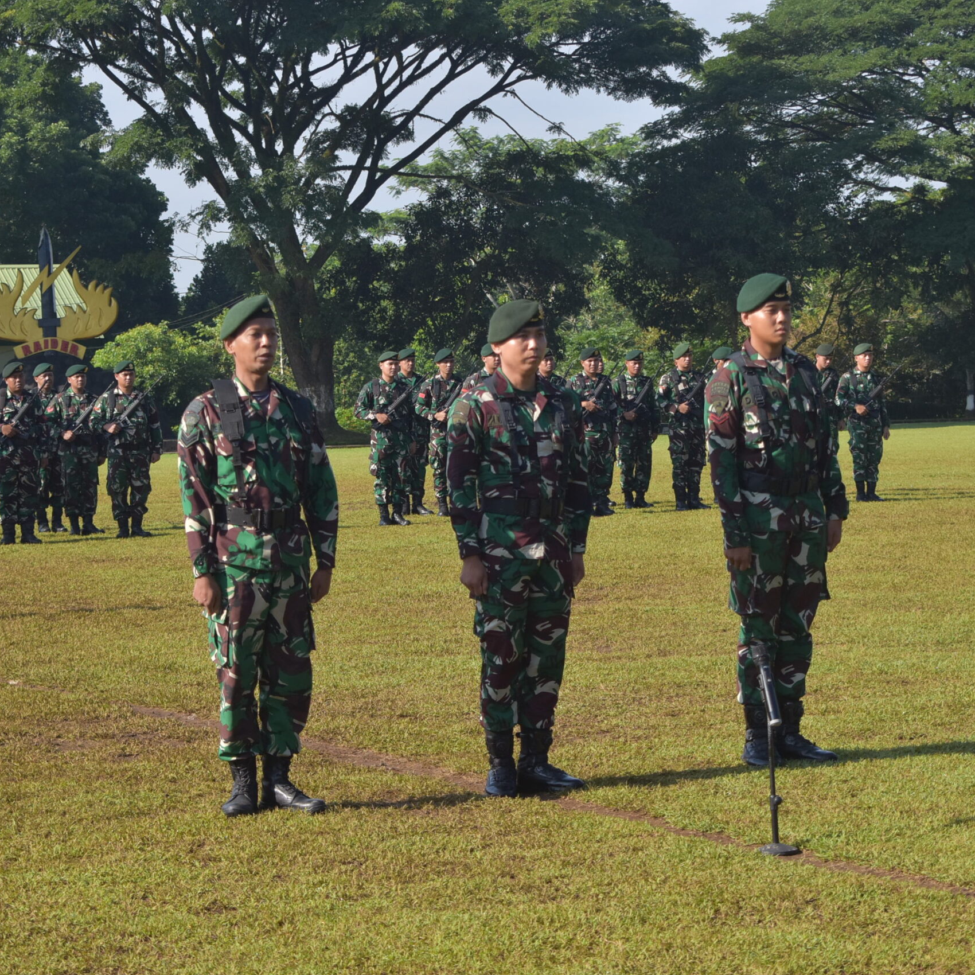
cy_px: 486
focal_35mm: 106
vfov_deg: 16.5
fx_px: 3366
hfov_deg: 16.5
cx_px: 500
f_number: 5.6
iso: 200
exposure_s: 1/1000
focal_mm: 55
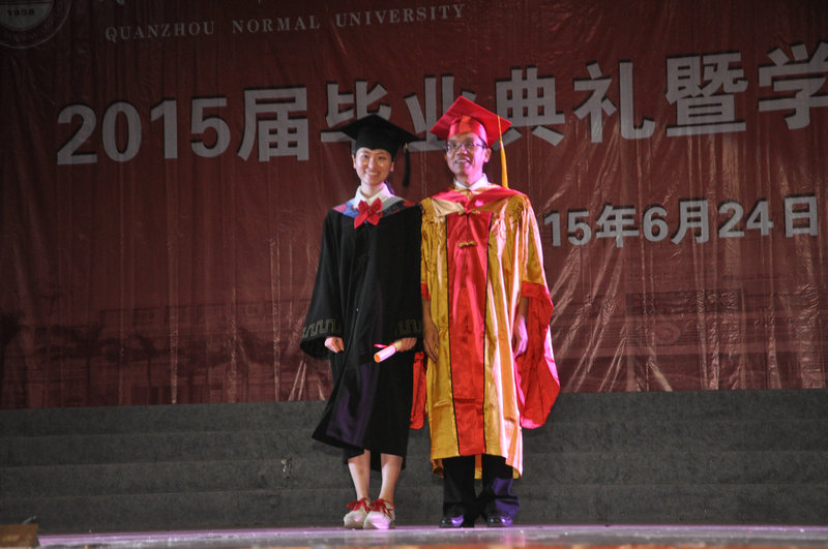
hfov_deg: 27.0
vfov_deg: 18.1
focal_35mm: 75
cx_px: 414
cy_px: 274
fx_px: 1723
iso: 800
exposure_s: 1/60
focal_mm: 50
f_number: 5
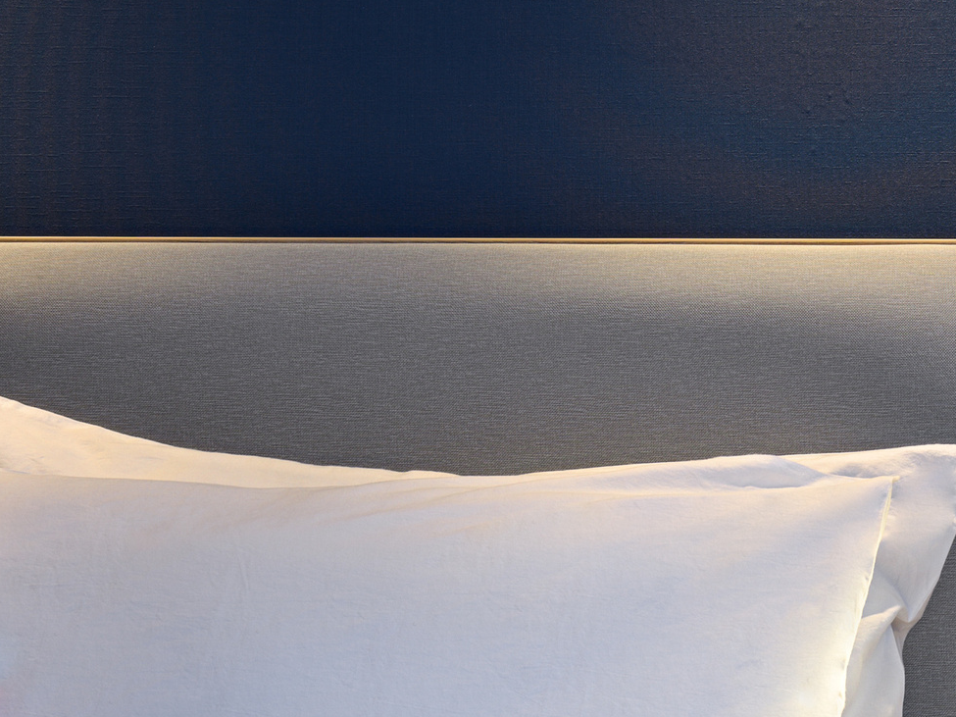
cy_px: 809
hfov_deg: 18.0
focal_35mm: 106
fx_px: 2927
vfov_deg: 13.6
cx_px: 979
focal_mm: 42
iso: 100
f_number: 9
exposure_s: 1/8
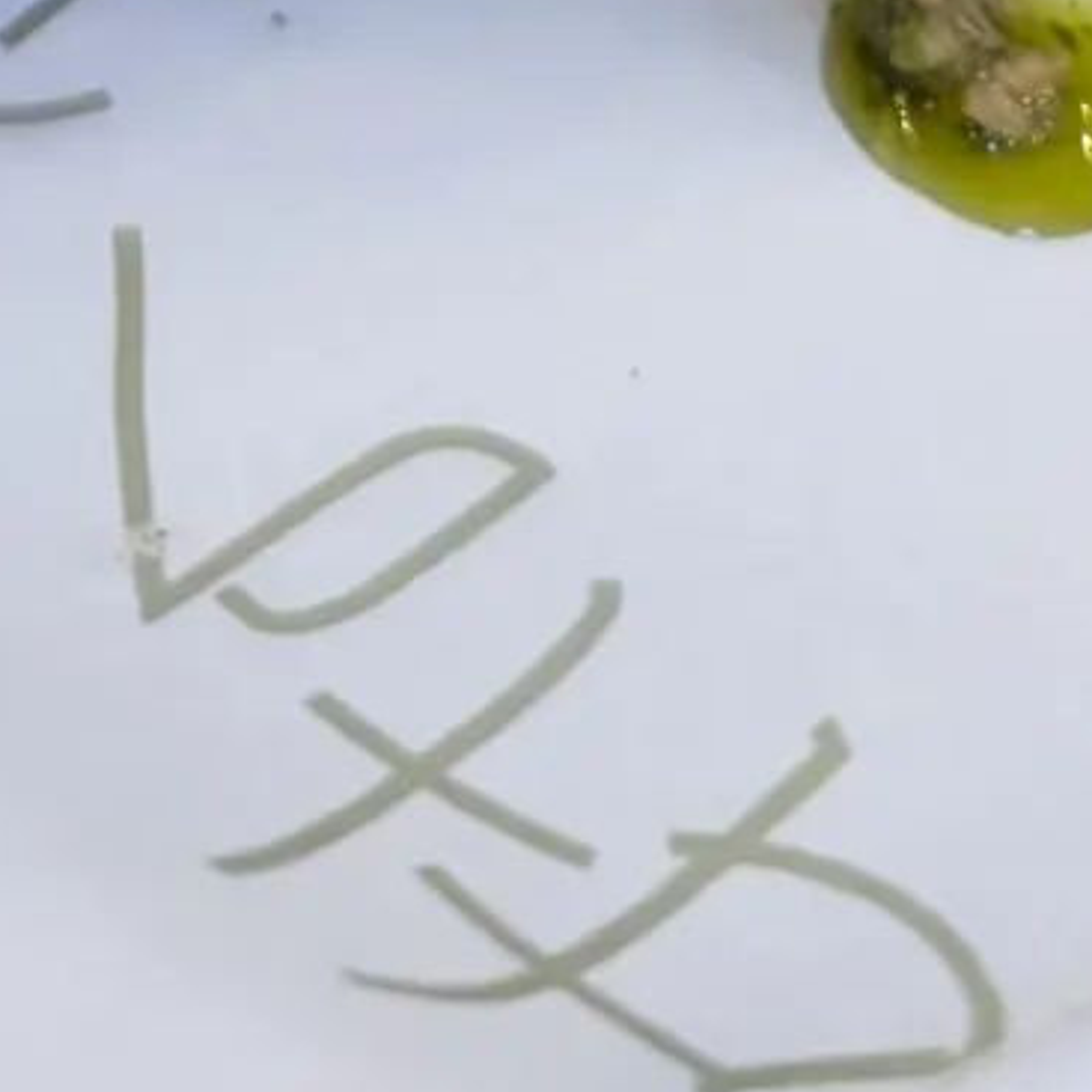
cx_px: 184
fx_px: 3962
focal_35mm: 111
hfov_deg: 15.6
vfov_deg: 12.4
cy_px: -1515
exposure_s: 1/110
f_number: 1.68
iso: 1835
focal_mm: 6.9
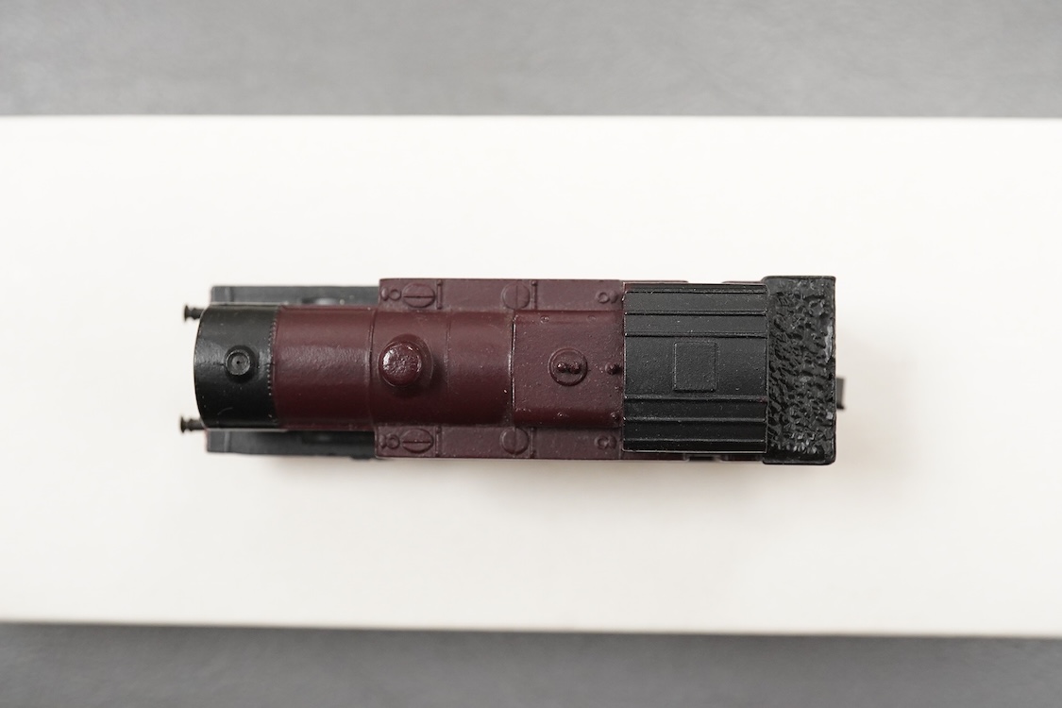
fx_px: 1327
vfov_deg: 29.9
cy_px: 354
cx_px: 531
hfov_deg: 43.6
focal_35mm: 45
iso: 2500
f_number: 11
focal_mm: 30
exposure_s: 1/80
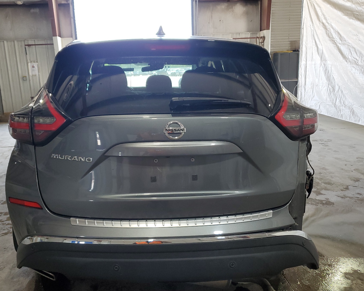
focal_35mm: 30
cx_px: 171
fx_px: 323
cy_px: 151
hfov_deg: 58.7
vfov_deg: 48.5
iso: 71
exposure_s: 1/120
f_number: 1.5
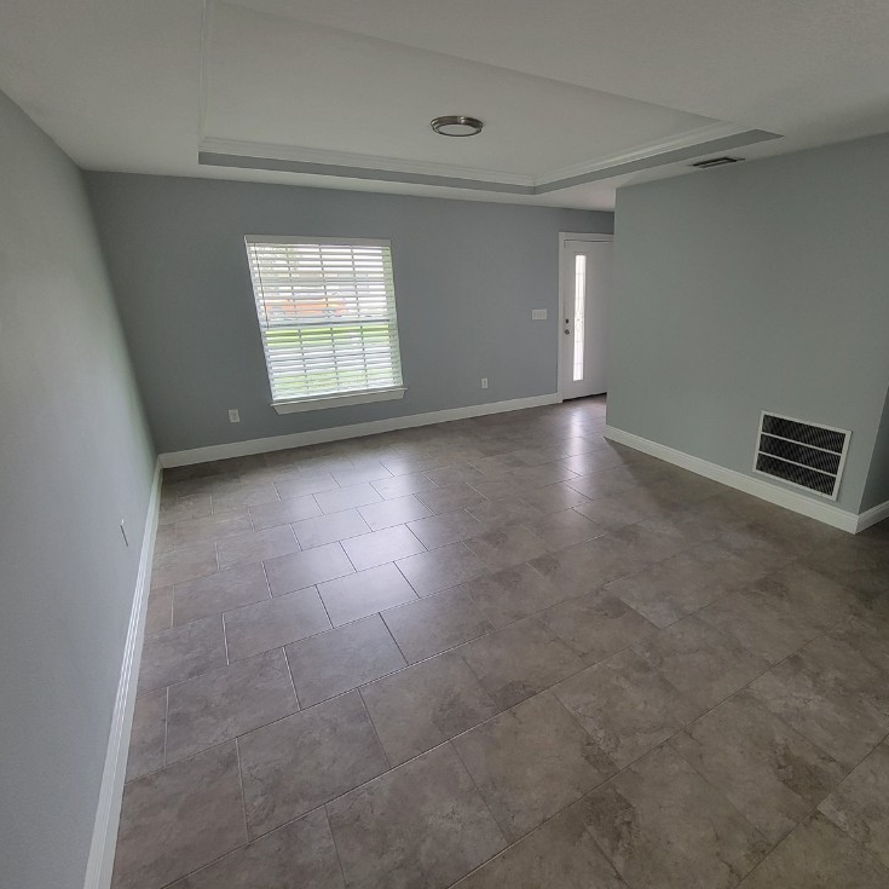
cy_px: 445
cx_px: 544
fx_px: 465
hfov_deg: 86.1
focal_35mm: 16
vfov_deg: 87.4
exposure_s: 1/60
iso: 200
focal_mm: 2.2
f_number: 2.2
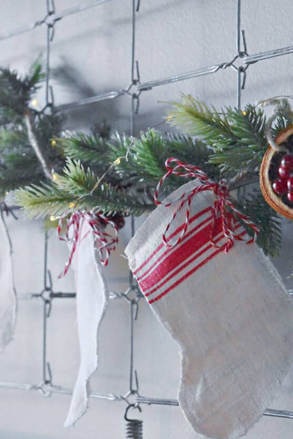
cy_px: 256
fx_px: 1123
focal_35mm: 92
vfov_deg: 22.1
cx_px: 133
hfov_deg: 14.9
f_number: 5.6
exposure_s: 1/60
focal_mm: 50
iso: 10000
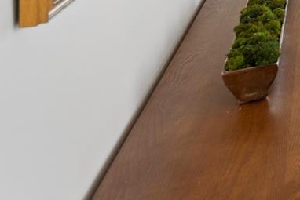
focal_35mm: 67
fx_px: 559
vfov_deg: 16.1
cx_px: 609
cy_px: -191
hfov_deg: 18.5
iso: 250
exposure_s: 1/15
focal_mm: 16
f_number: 4.5
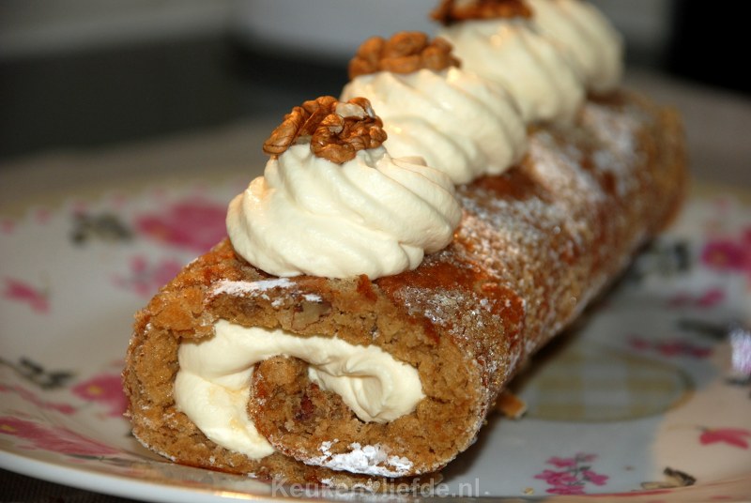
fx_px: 3290
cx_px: 376
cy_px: 252
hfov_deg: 13.0
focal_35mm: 158
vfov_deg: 8.7
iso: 200
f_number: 5.6
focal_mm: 105
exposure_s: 1/60
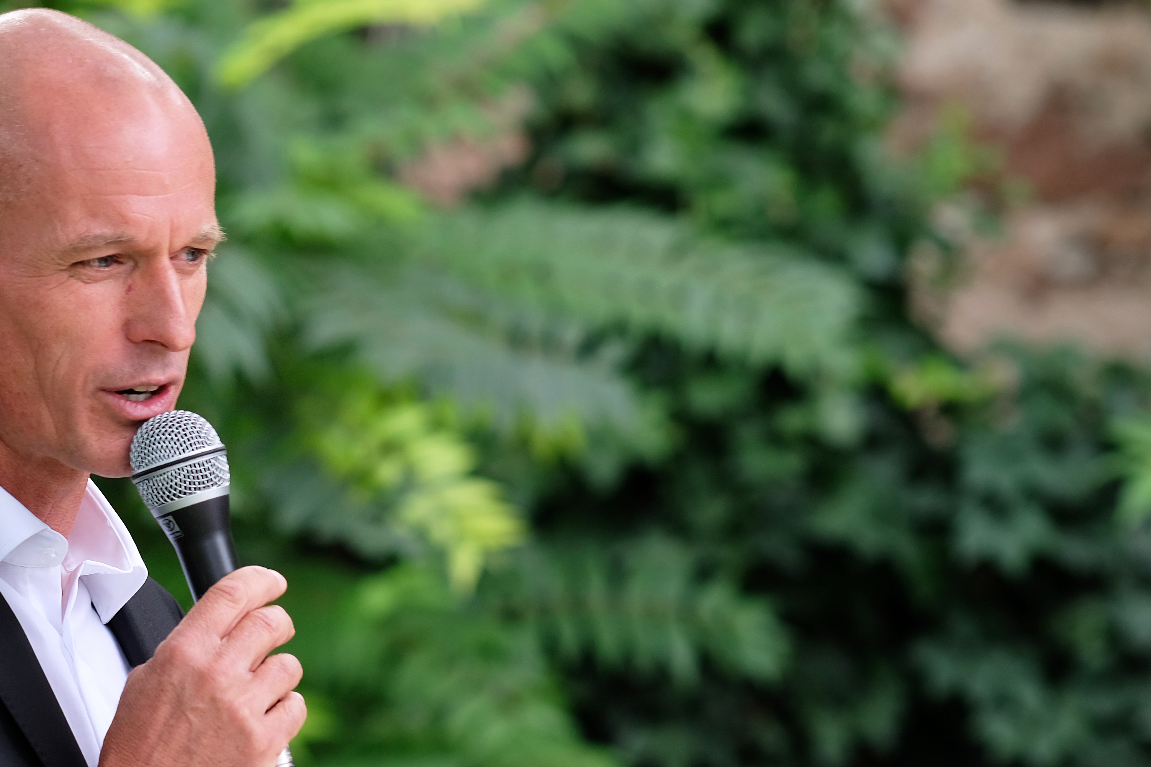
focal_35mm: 267
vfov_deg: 5.1
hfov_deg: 7.7
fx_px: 8535
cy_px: 708
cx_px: 200
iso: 200
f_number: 2.8
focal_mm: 90
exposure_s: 1/240
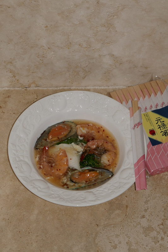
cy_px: 126
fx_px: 784
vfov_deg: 18.3
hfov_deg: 12.2
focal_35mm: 112
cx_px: 84
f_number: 5.4
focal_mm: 40.7
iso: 200
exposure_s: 1/60
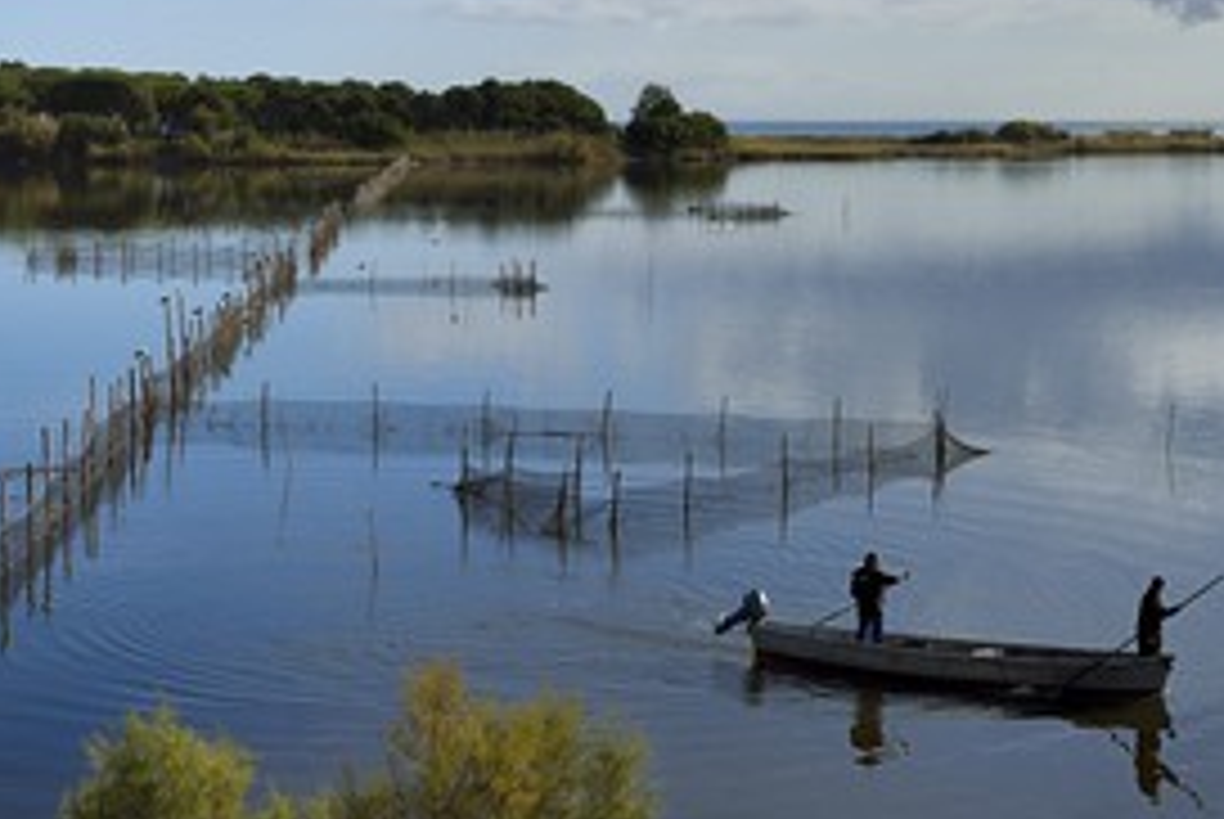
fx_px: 2519
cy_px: 342
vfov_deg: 18.5
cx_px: 567
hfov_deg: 27.3
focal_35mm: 74
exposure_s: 1/640
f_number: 9
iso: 200
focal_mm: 48
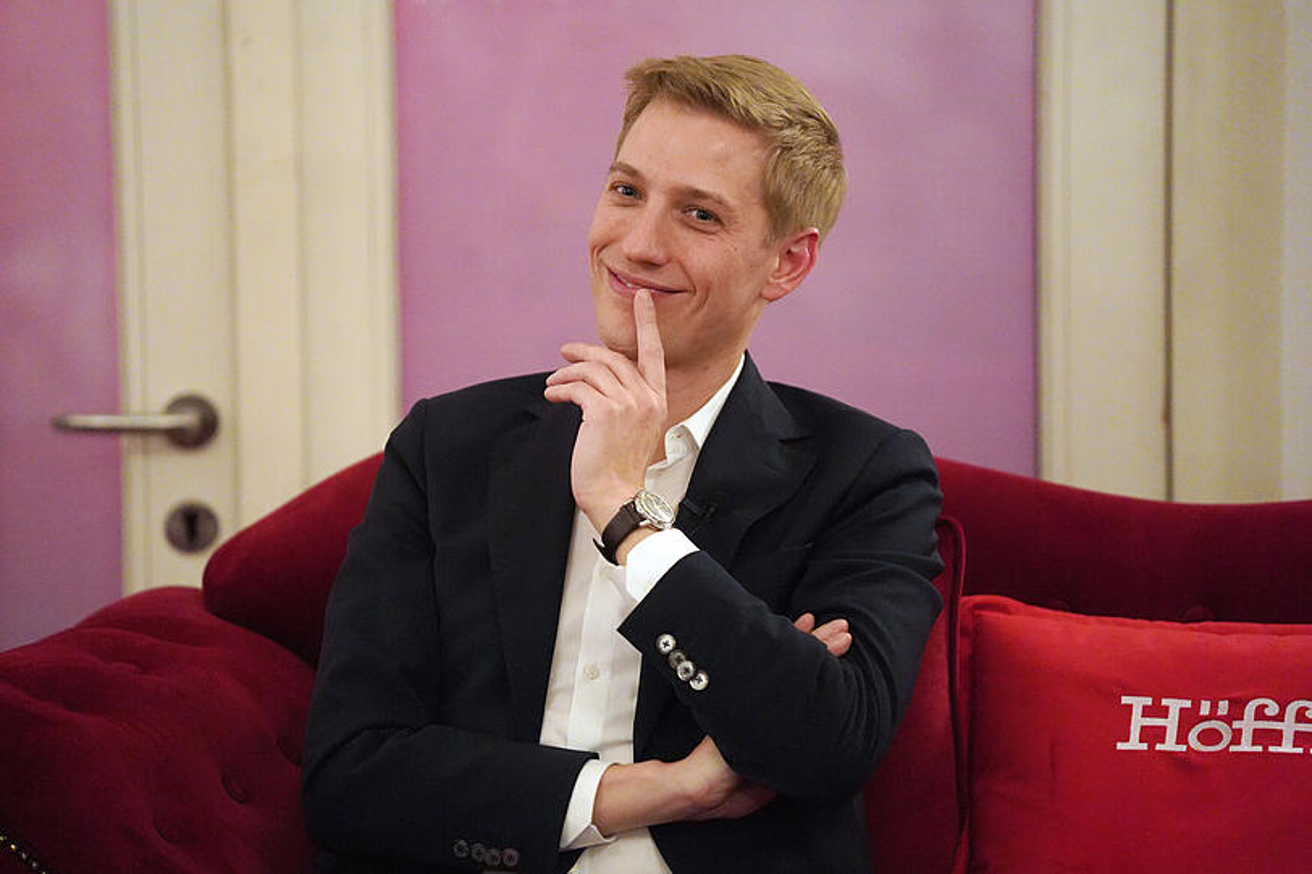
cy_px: 437
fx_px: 7287
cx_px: 656
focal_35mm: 200
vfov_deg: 6.9
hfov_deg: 10.3
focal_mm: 200
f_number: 2.8
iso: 8000
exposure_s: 1/250
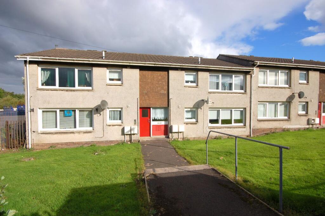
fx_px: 135
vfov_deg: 77.2
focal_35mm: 15
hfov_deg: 100.4
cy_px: 108
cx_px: 162
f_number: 10
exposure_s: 1/400
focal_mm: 10
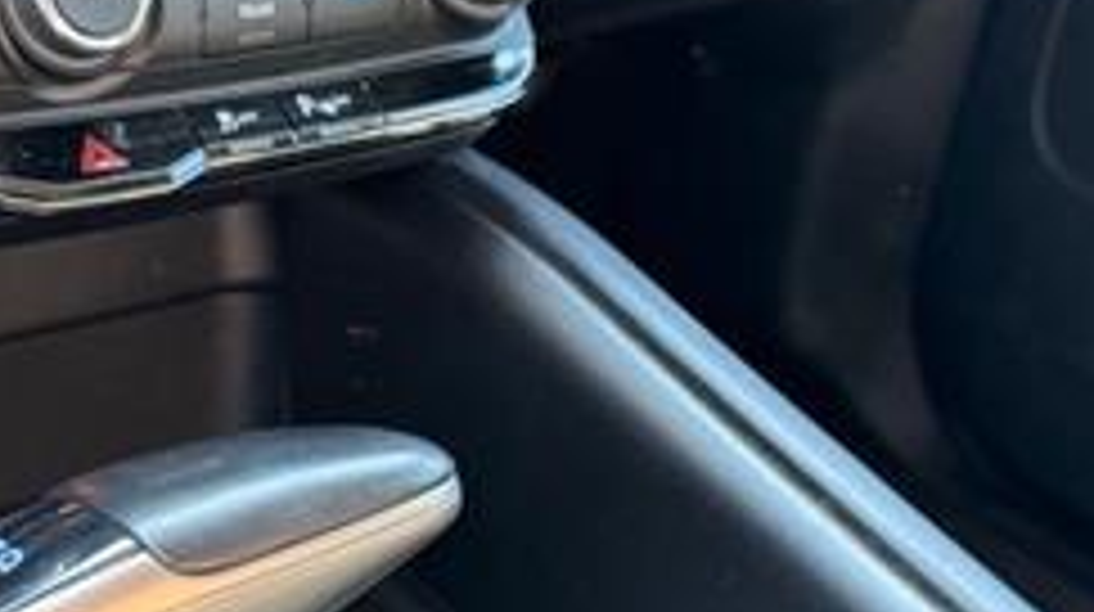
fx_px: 1999
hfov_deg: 30.6
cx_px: 491
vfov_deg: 17.1
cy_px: 580
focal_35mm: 69
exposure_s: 1/60
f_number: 1.78
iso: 250
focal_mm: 6.76
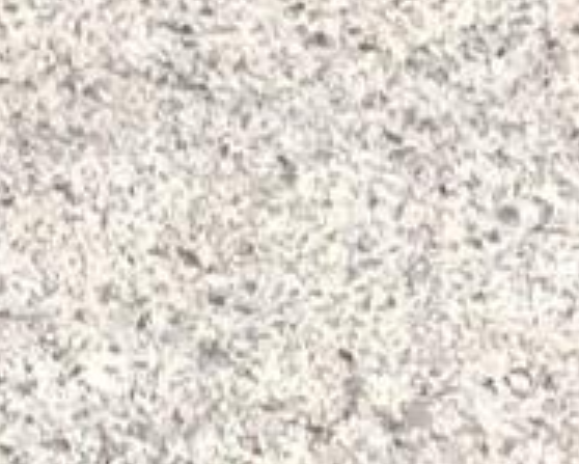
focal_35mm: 530
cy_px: -1868
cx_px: -862
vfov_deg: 2.8
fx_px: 9087
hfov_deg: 3.6
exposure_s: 1/100
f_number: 2.4
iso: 170
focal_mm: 5.54
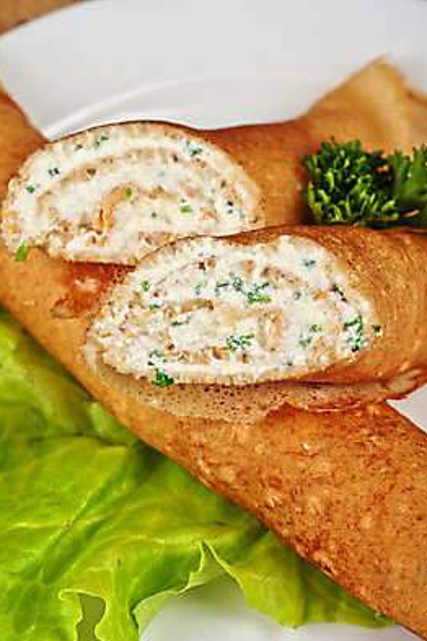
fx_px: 1085
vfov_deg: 32.9
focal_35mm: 61
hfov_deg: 22.3
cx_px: 212
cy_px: 325
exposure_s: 1/160
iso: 100
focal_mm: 60
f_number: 14
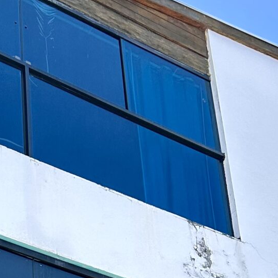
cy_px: 446
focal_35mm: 101
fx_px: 918
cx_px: -27
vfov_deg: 15.5
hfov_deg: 16.7
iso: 80
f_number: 1.78
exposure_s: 1/1988
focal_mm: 6.86
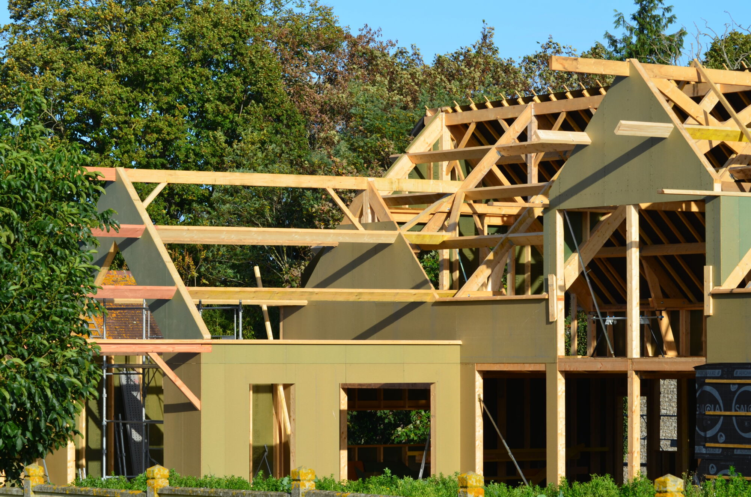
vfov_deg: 9.9
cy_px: 248
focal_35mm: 138
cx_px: 376
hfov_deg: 14.9
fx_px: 2873
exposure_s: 1/160
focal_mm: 92
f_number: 11
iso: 100
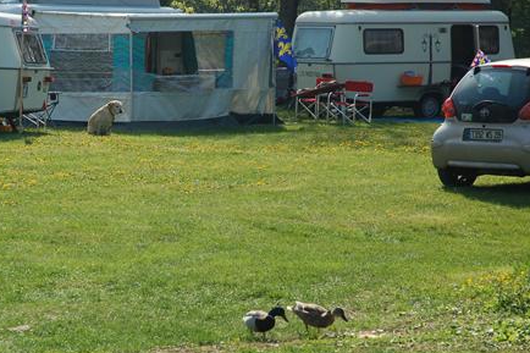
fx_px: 2381
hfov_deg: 12.7
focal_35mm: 162
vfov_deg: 8.5
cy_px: 184
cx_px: 190
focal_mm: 65
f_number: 6.3
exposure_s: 1/640
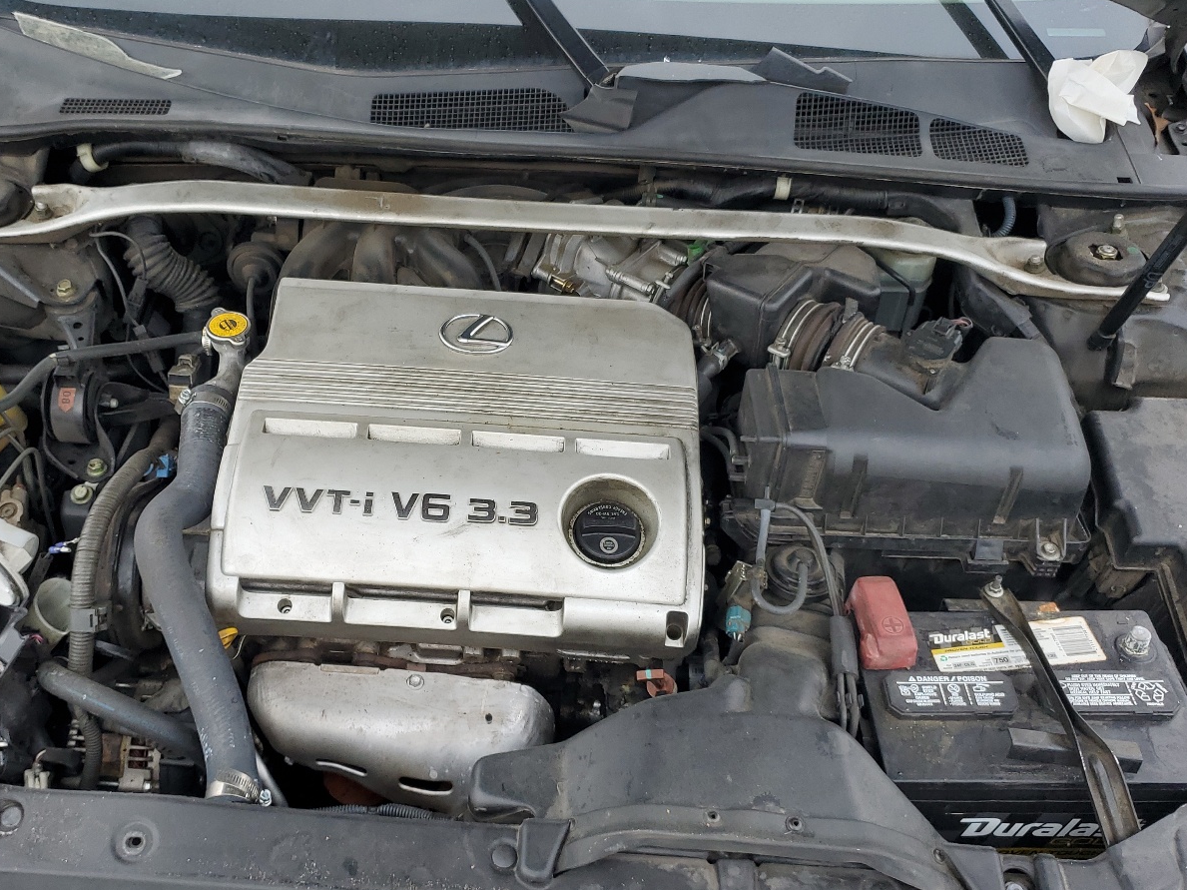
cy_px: 447
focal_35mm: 35
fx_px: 1200
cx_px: 513
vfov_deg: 40.7
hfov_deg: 52.5
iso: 50
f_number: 1.5
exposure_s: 1/455
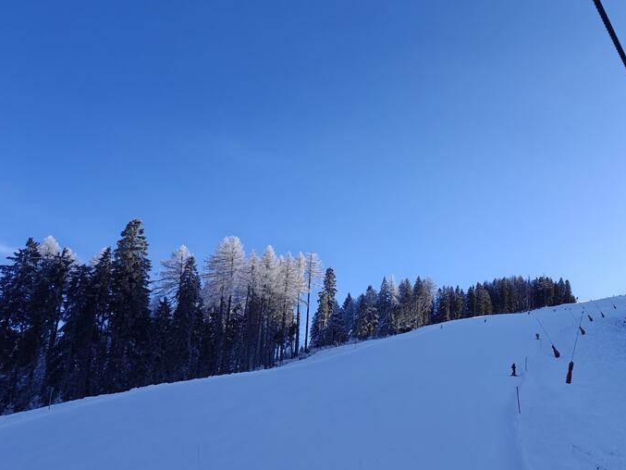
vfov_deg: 40.4
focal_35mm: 35
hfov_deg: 50.8
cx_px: 458
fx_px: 633
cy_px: 298
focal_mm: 6.06
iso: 50
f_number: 1.6
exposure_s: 1/1637
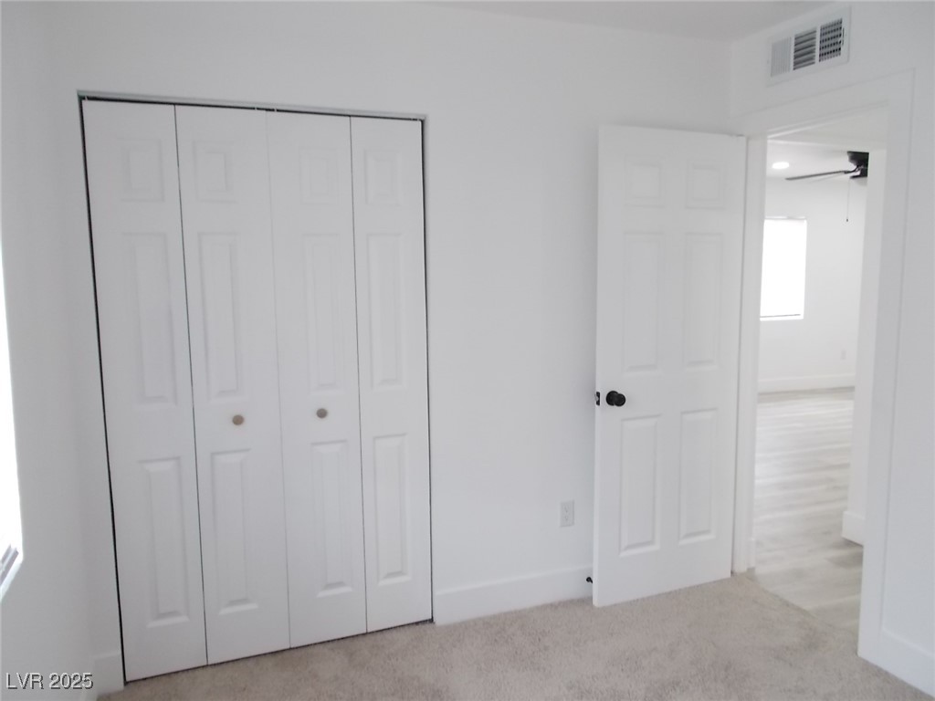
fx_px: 702
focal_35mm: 26
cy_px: 350
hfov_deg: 67.3
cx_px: 468
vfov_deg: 53.1
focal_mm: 4.6
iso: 200
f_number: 3.2
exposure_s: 1/25
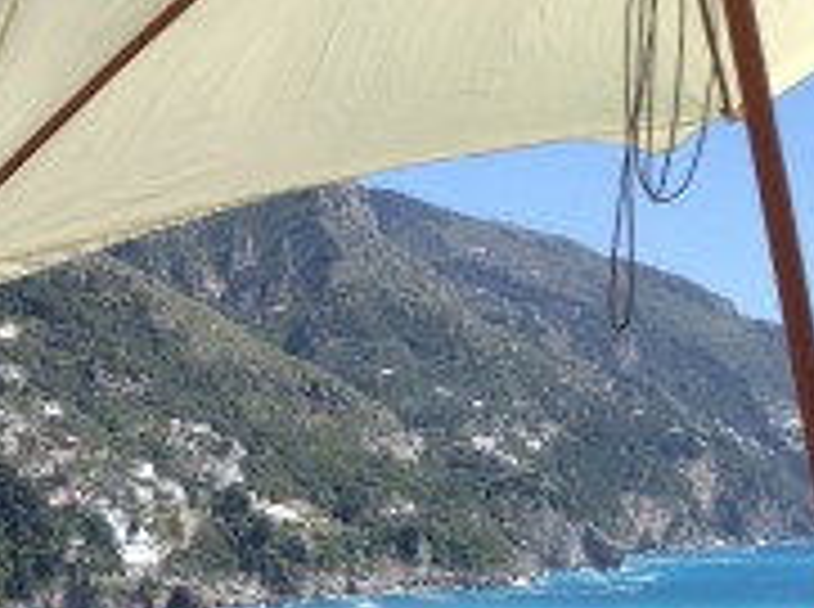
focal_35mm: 92
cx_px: -92
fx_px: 2159
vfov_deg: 15.5
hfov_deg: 20.3
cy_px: 721
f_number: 2.4
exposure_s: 1/1062
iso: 50
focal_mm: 4.28
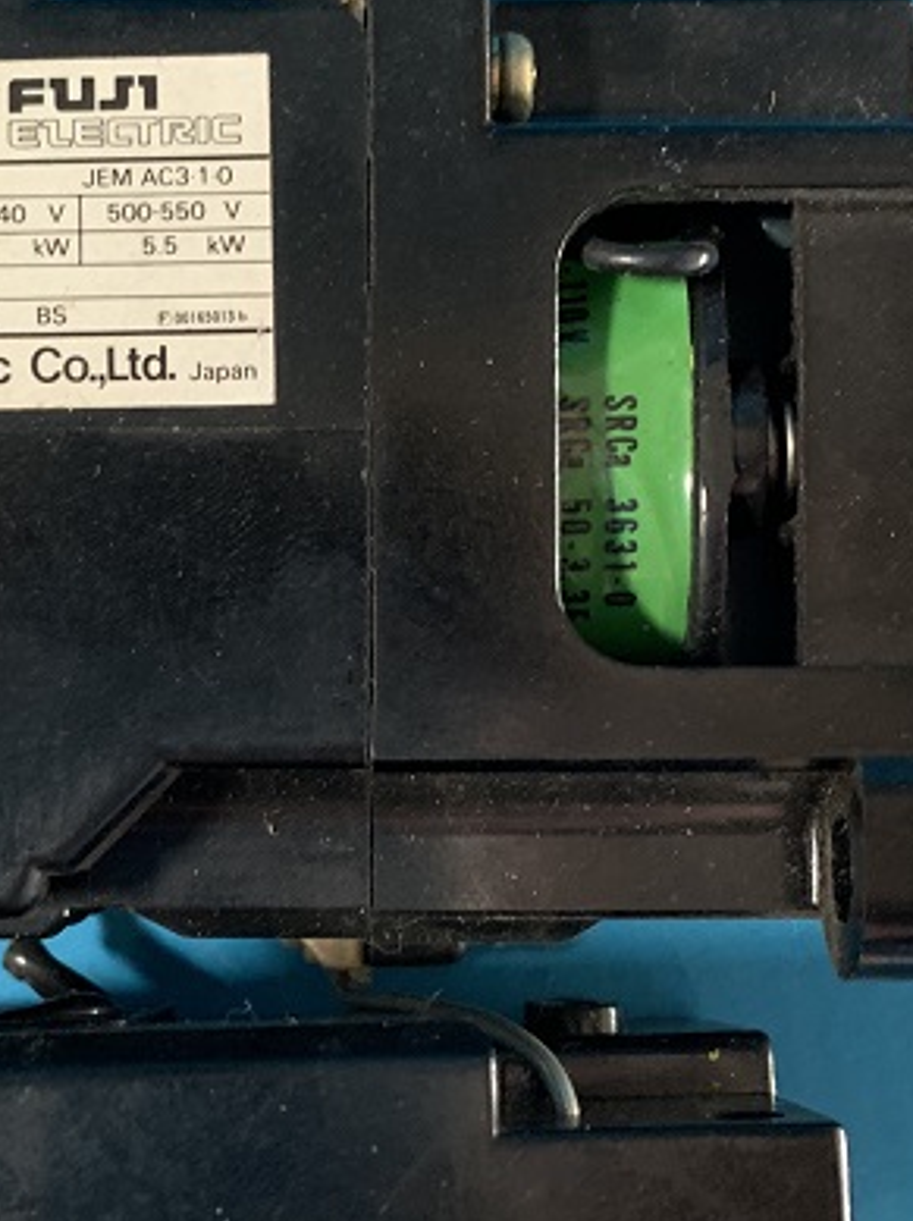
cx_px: 325
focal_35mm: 54
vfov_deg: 35.5
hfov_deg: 26.9
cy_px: 698
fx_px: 1902
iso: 400
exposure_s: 1/40
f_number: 1.8
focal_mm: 4.25
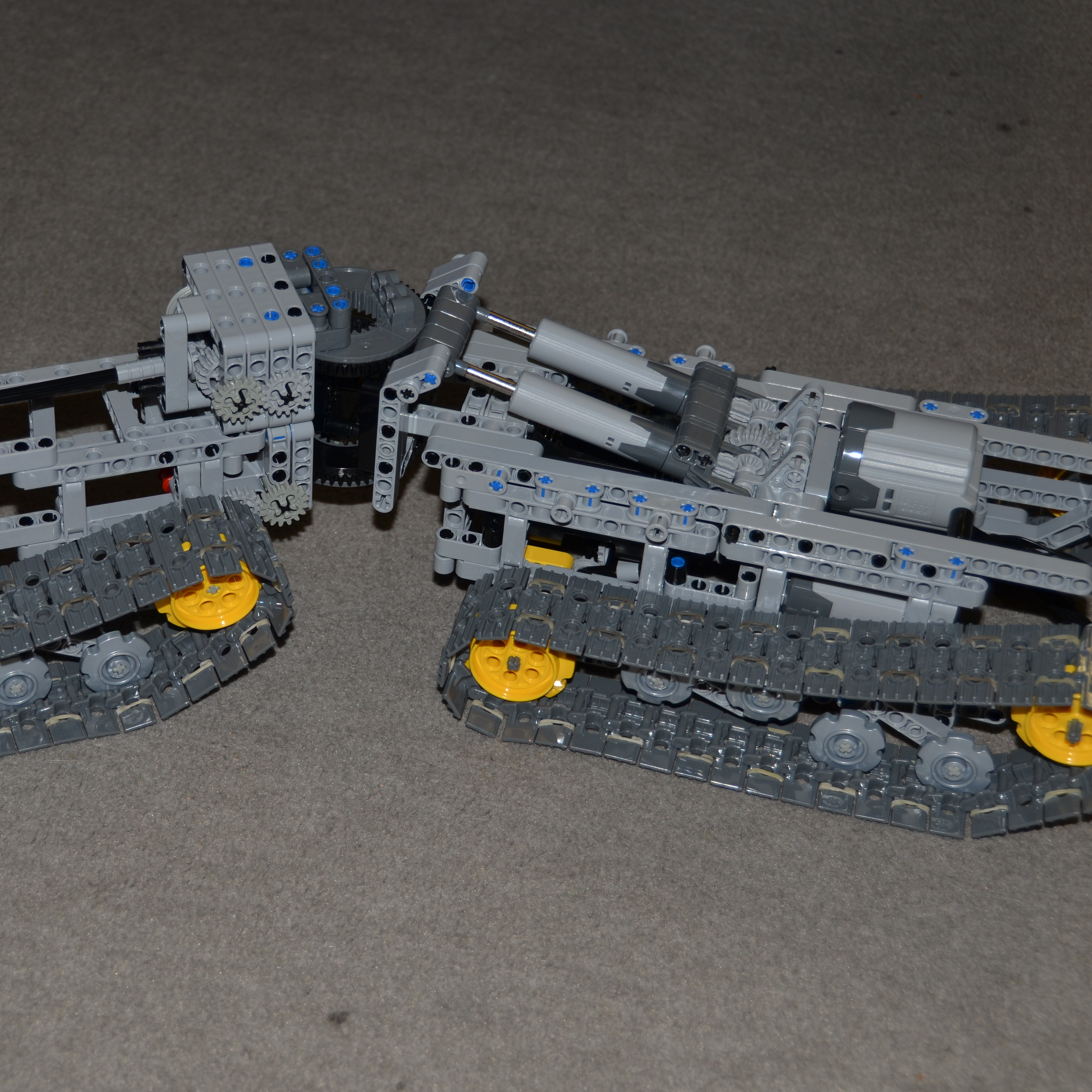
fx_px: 2498
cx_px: 382
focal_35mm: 70
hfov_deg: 24.6
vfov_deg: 24.7
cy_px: 552
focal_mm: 36
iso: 100
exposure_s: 1/60
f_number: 4.2
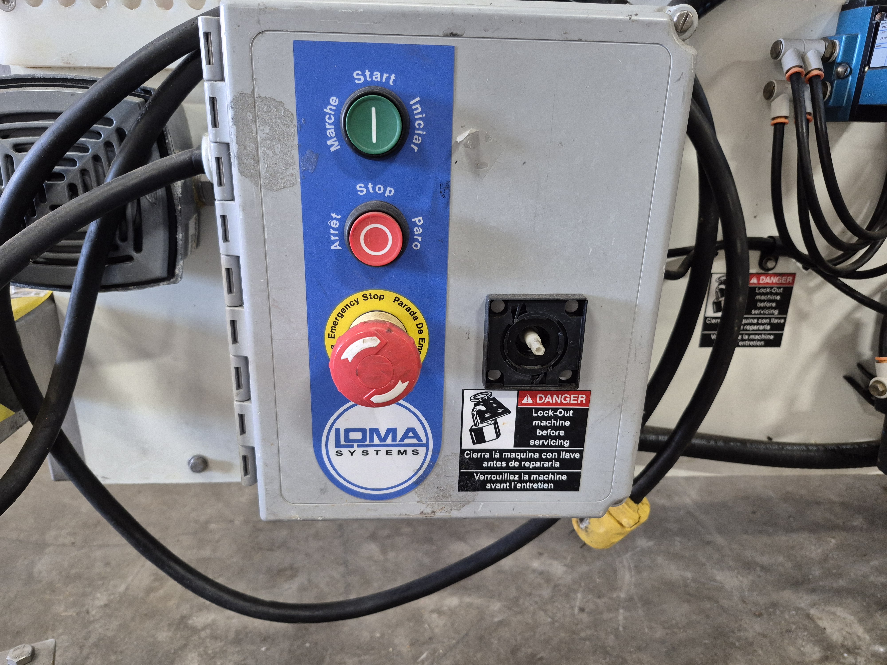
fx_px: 589
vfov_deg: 58.9
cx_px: 444
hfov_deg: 73.9
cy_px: 332
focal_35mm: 23
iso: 400
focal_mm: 5.4
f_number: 1.8
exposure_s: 1/120
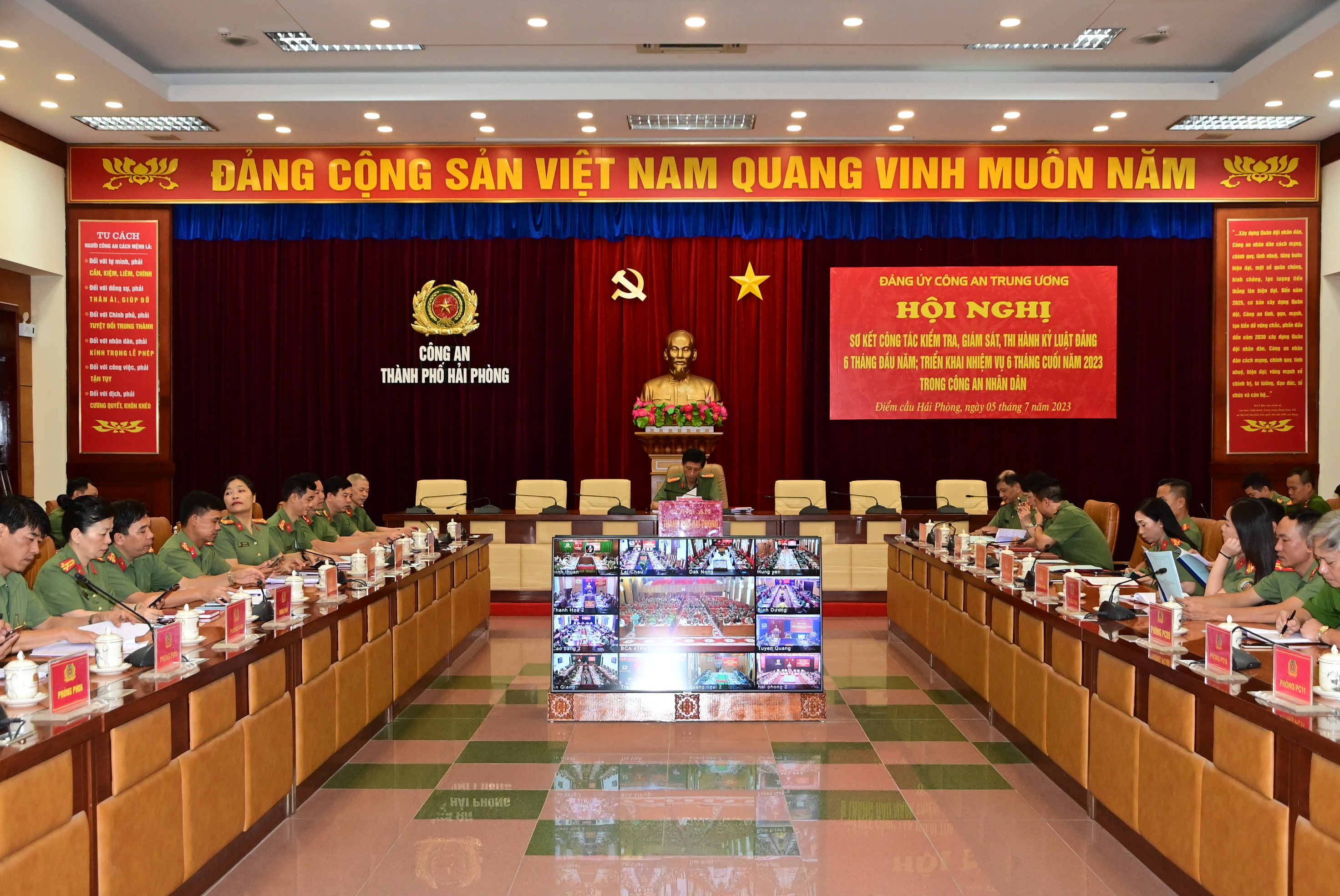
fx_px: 1378
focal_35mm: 37
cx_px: 670
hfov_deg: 51.9
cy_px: 448
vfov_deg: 36.0
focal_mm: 25
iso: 2500
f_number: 5.6
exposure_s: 1/200
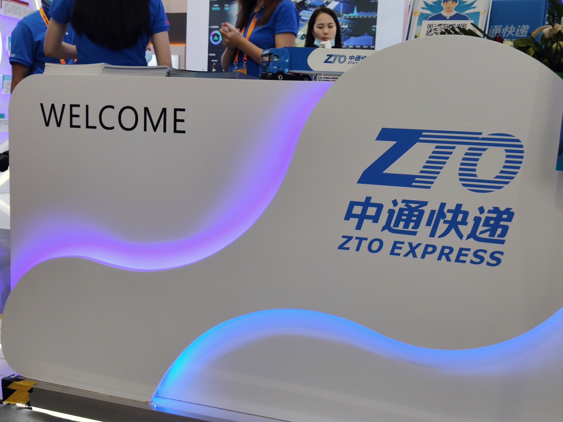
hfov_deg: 49.0
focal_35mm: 38
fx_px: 618
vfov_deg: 37.7
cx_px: 282
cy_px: 211
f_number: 1.75
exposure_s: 1/100
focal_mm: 4.75
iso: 120
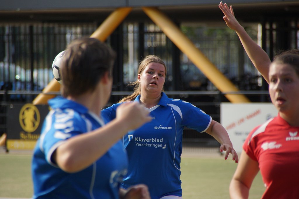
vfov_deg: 3.7
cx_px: 150
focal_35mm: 375
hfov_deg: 5.5
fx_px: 3115
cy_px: 100
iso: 320
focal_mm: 250
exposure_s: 1/800
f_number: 6.3
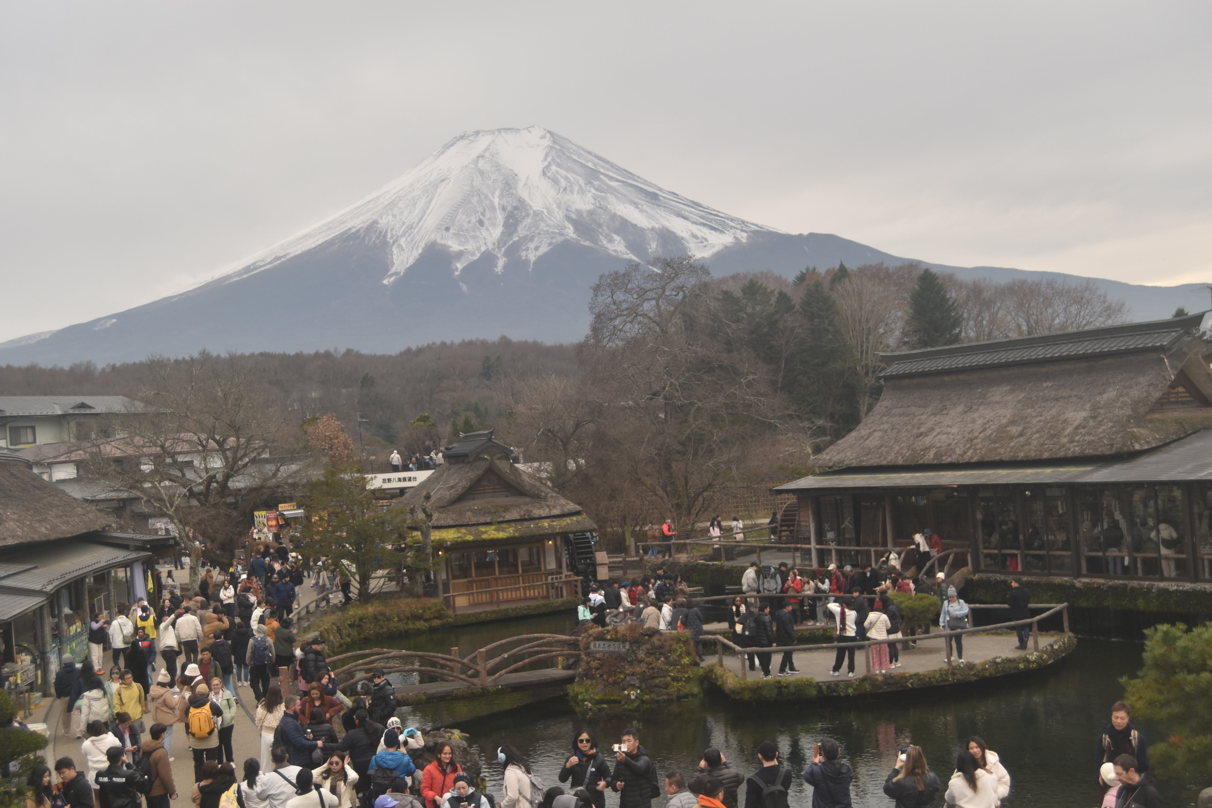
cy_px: 404
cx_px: 606
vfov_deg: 28.9
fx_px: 1565
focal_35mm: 46
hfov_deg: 42.3
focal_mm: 31
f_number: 5
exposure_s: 1/100
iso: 200
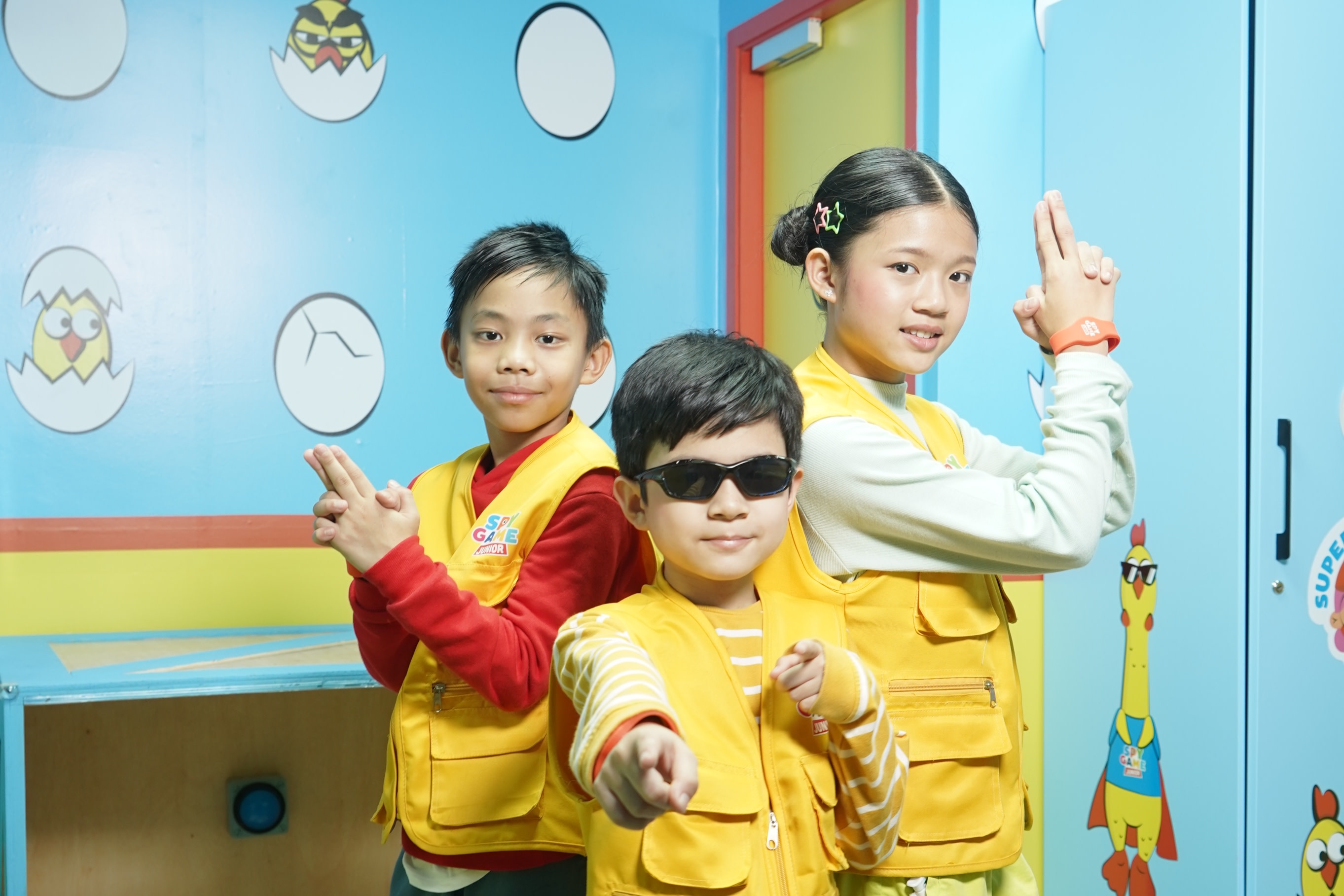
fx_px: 1120
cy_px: 448
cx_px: 672
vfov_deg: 43.6
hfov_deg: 61.9
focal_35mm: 30
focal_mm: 30
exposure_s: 1/25
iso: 640
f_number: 5
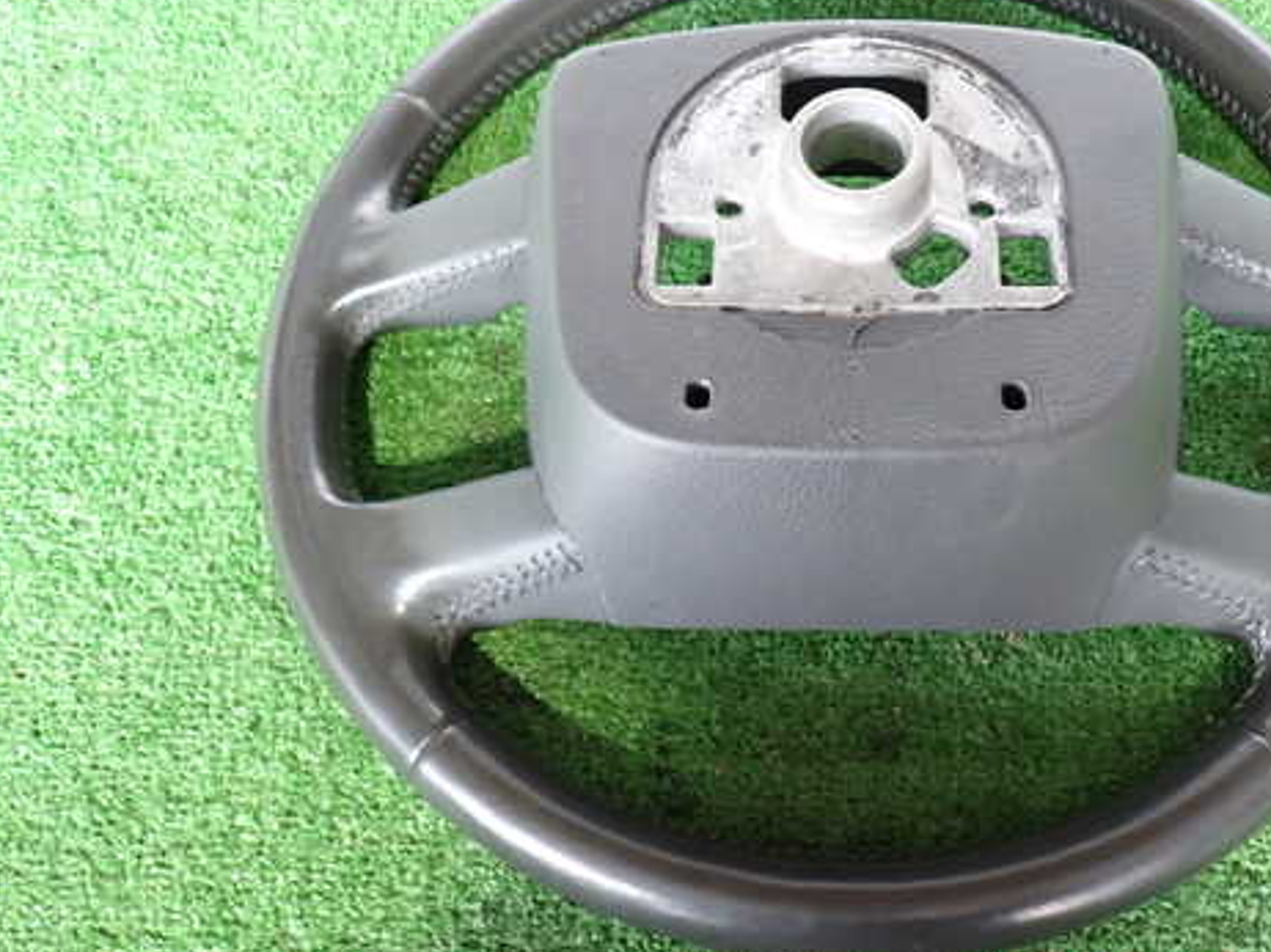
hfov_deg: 47.5
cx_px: 792
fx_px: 1431
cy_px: 402
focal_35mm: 39
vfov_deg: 36.7
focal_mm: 5.4
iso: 640
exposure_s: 1/30
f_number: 2.3
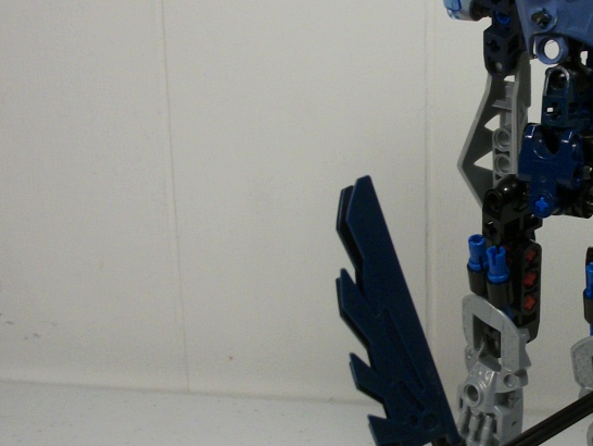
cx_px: 581
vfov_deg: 19.6
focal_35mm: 75
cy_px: 263
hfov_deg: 24.9
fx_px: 1285
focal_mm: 5.7
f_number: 2.9
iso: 80
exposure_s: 1/60
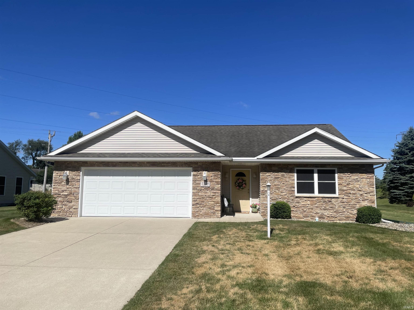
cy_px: 155
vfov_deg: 53.1
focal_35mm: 26
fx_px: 311
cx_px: 207
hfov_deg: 67.3
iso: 32
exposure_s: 1/6494
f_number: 1.6
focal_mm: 4.2
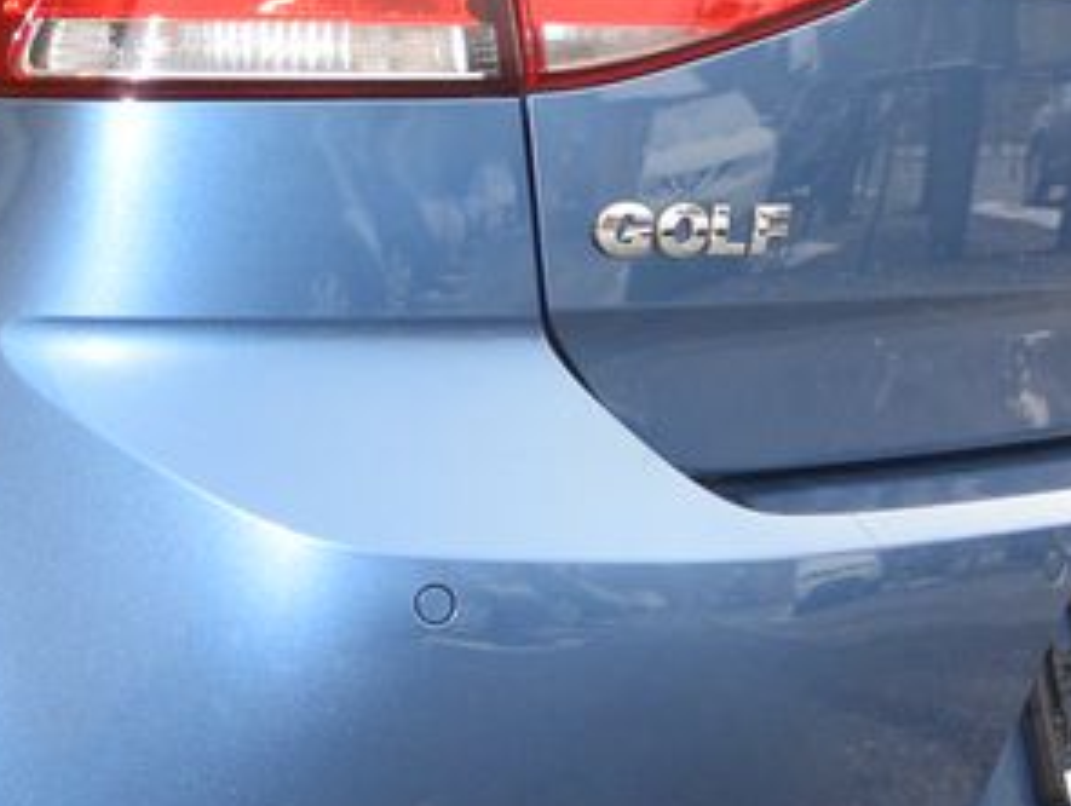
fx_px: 2788
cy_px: 263
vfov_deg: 16.4
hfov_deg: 20.3
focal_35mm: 90
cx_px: -229
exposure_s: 1/200
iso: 160
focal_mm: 10
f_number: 4
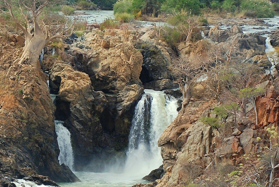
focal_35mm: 183
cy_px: 132
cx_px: -6
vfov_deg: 7.5
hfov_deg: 11.1
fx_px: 1420
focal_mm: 58
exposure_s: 1/400
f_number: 5.3
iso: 200
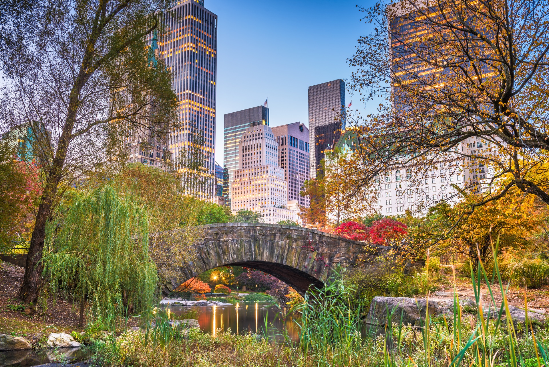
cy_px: 184
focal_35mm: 36
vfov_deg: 36.9
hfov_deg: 53.1
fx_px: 549
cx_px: 274
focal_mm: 36
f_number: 10
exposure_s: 30
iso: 64
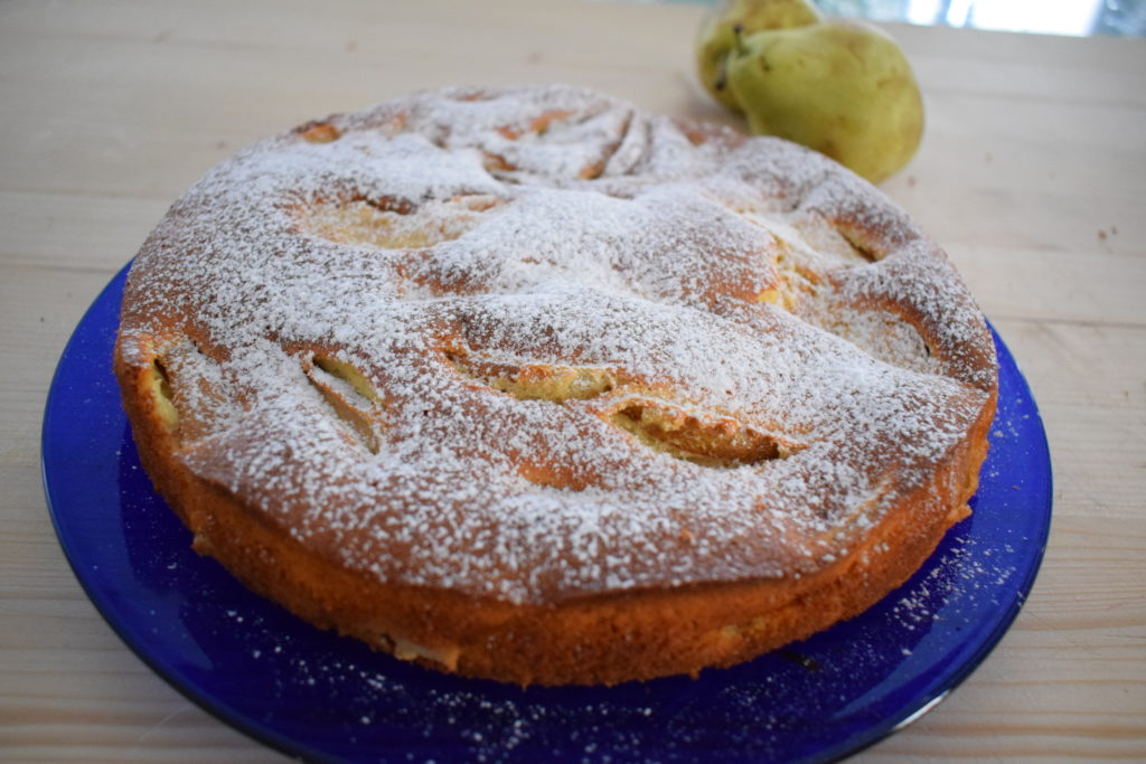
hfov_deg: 61.9
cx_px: 573
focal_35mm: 30
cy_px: 382
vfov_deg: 43.6
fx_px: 955
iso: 3200
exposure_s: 1/50
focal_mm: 20
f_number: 3.8
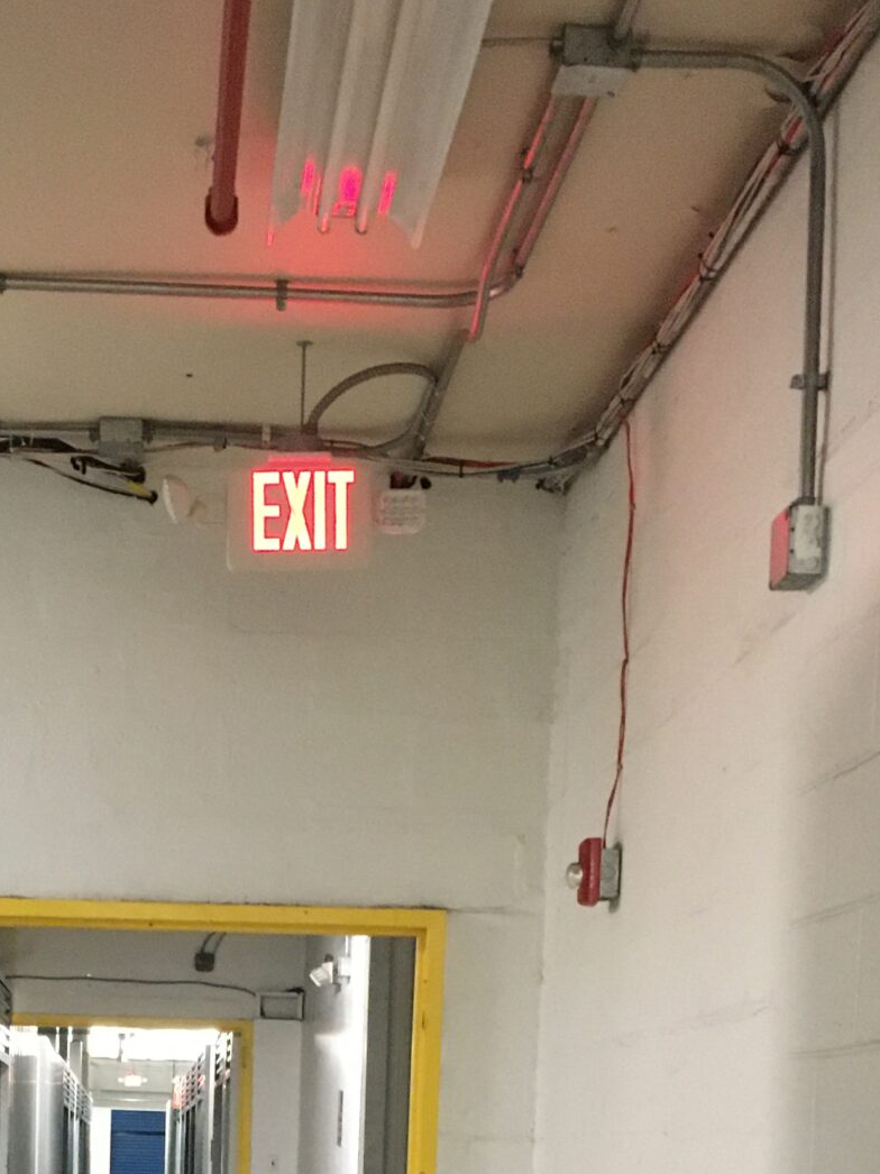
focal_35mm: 71
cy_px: 1364
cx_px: 169
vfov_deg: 25.0
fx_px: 2408
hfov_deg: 20.5
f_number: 2.2
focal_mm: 4.15
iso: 250
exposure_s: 1/15
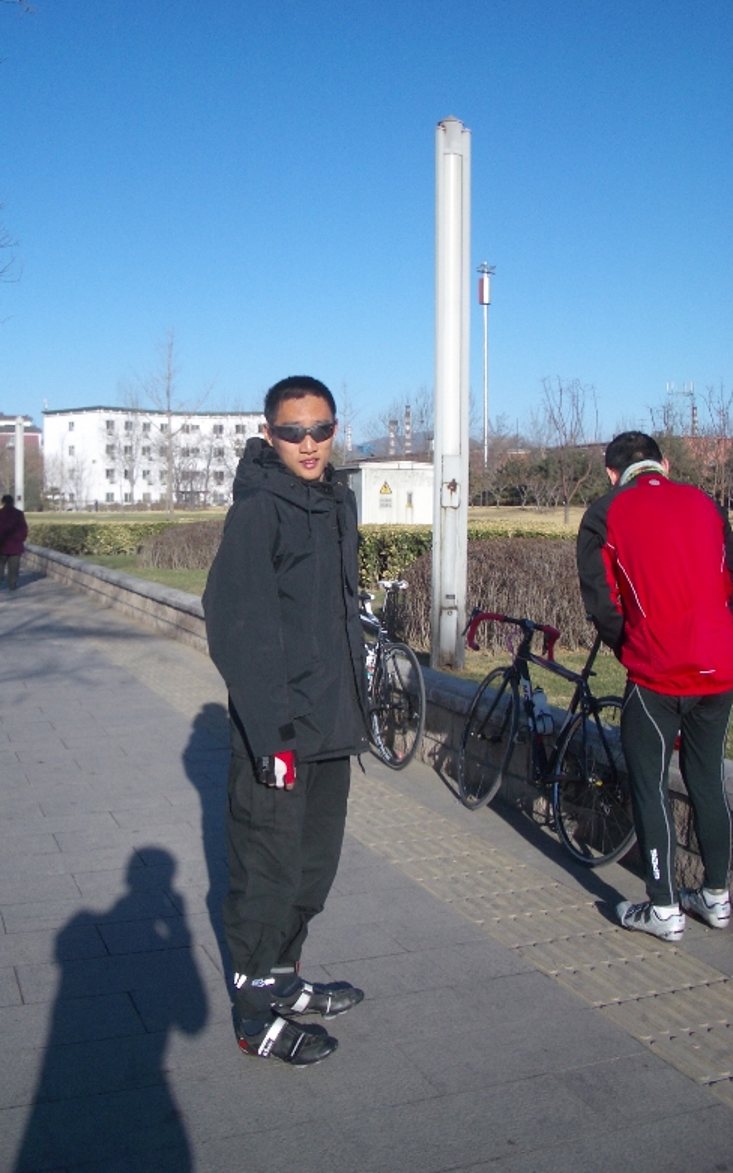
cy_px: 587
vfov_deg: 51.5
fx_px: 1215
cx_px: 321
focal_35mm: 38
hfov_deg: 33.5
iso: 50
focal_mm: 5.8
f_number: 4.3
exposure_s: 1/500
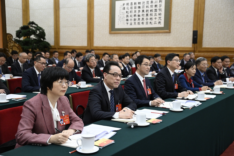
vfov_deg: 29.2
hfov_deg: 42.7
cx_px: 117
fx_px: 299
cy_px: 78
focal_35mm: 46
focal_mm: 46
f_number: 3.5
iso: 2500
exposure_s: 1/400
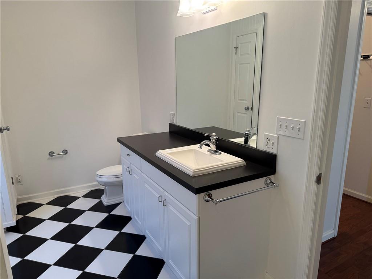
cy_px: 140
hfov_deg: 71.6
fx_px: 258
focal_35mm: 24
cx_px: 186
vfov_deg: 56.8
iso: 160
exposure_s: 1/120
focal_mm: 6.76
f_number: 1.78
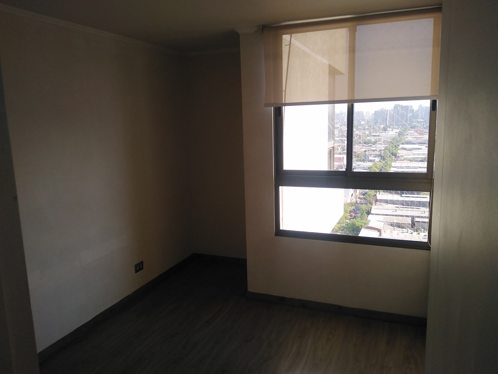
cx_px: 249
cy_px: 187
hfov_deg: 67.3
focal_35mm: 26
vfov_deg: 53.1
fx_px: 374
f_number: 1.8
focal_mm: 3.59
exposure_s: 1/485
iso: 100
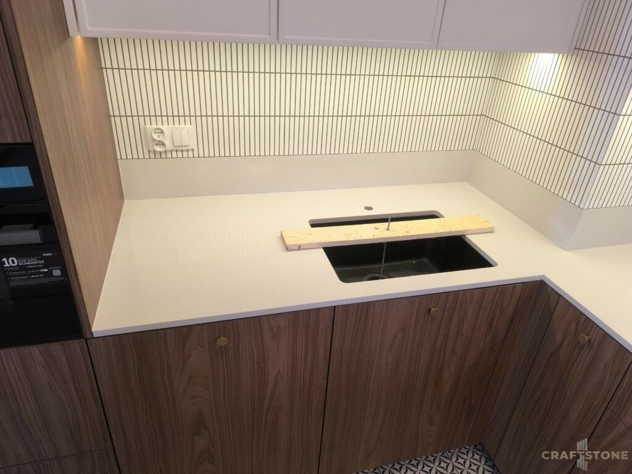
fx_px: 420
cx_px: 316
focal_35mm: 23
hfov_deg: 73.9
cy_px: 237
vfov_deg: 58.9
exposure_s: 1/50
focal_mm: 6.14
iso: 500
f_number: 1.65
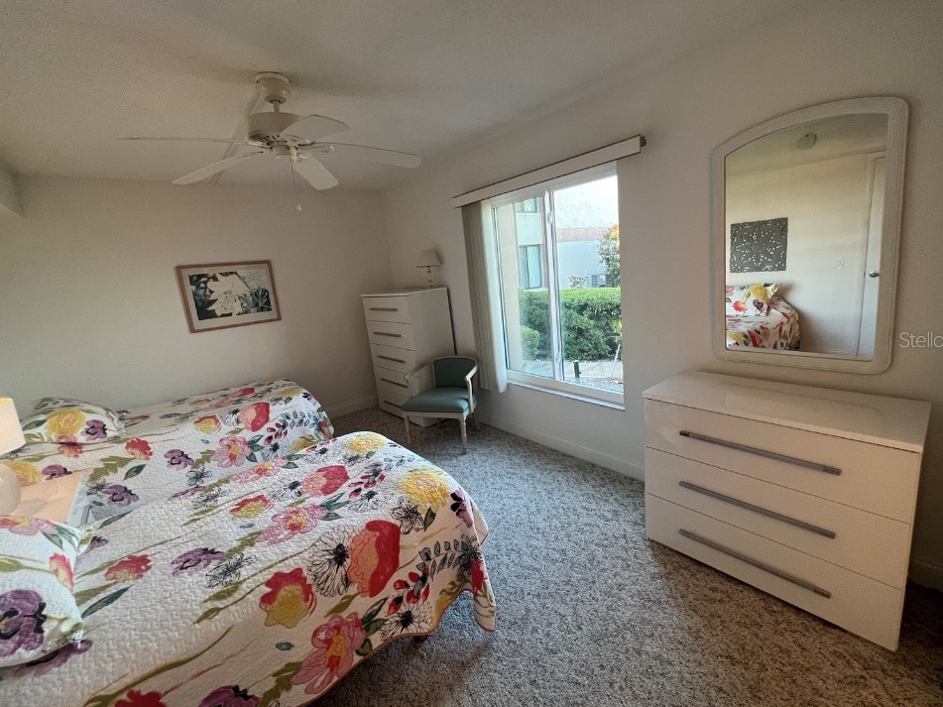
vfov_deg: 85.6
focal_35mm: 14
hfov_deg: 102.0
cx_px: 485
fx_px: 381
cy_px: 339
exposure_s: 1/120
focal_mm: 1.57
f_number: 1.8
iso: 125
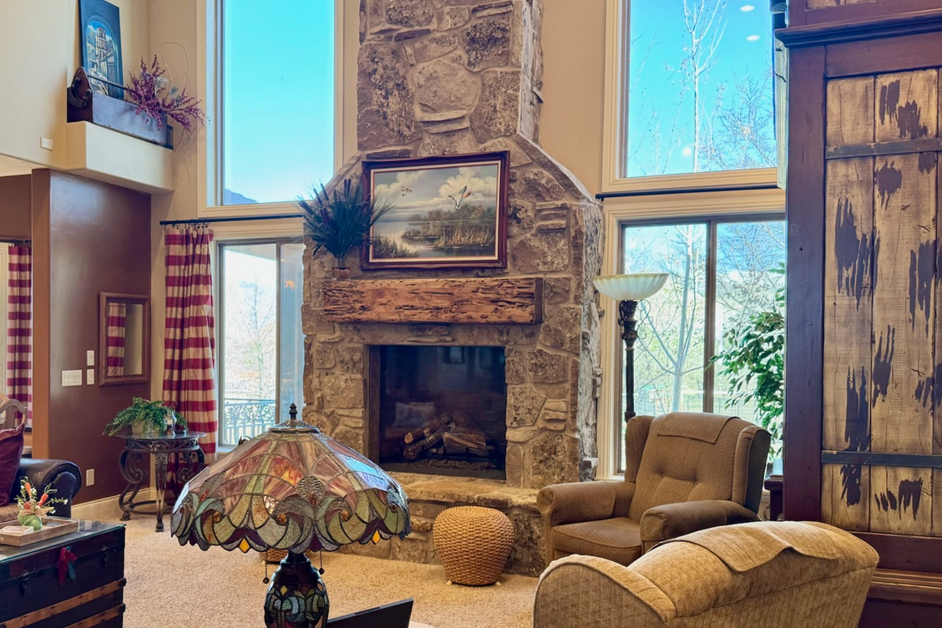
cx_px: 377
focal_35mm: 34
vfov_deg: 38.8
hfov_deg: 55.4
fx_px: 890
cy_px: 367
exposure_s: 1/60
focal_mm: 6.76
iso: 160
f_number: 1.78
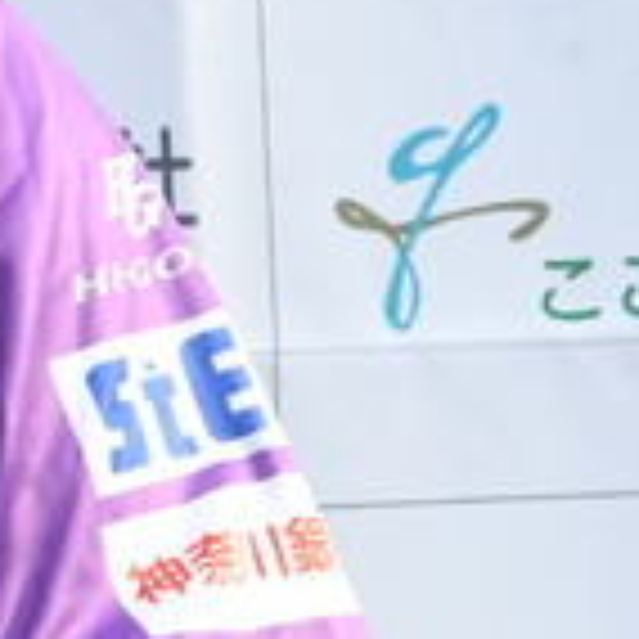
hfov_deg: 1.7
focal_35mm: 1058
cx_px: -806
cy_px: 99
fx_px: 22102
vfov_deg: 1.7
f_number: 18
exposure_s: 1/1250
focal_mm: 155
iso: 6400
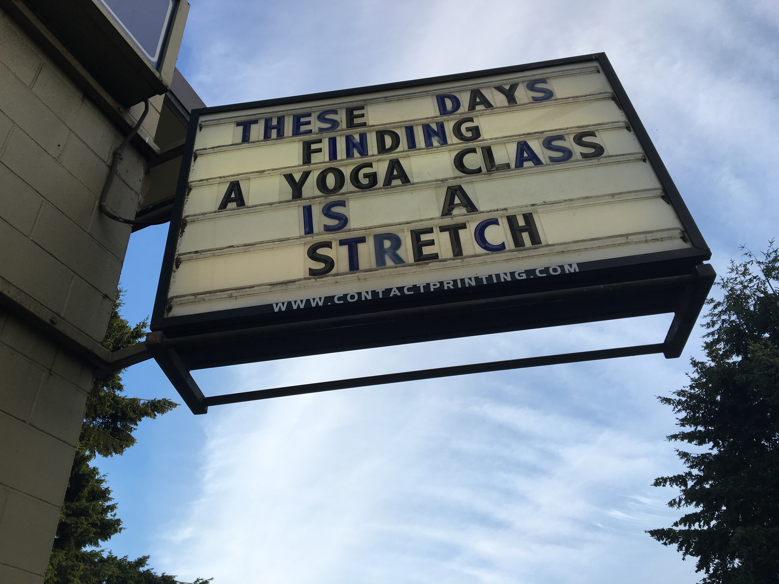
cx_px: 390
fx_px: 653
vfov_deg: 48.2
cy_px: 292
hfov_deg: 61.7
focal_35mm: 29
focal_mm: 4.15
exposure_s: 1/247
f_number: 2.2
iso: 25
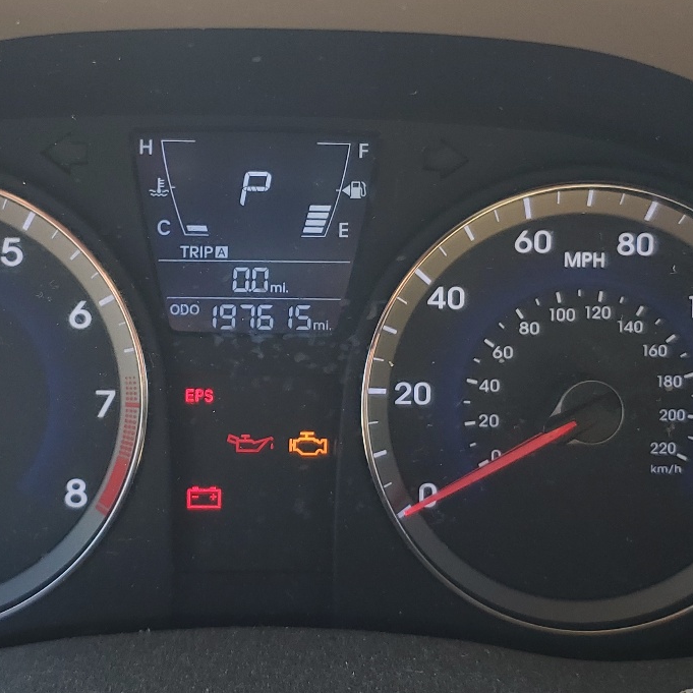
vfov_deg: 31.6
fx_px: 1223
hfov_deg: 31.4
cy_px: 304
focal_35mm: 54
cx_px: 234
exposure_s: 1/128
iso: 50
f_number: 1.5
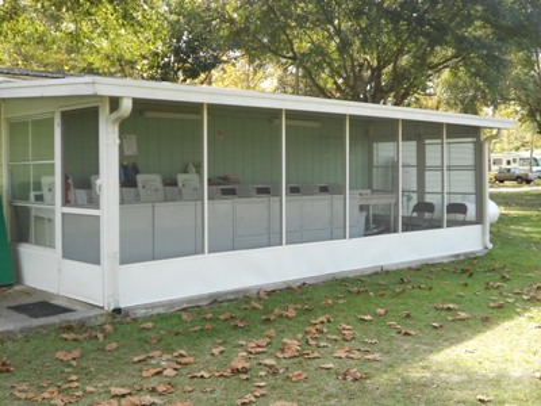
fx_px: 672
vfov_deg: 33.6
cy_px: 203
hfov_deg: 43.9
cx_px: 270
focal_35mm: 43
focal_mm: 7.7
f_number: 4.2
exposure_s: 1/80
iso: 80
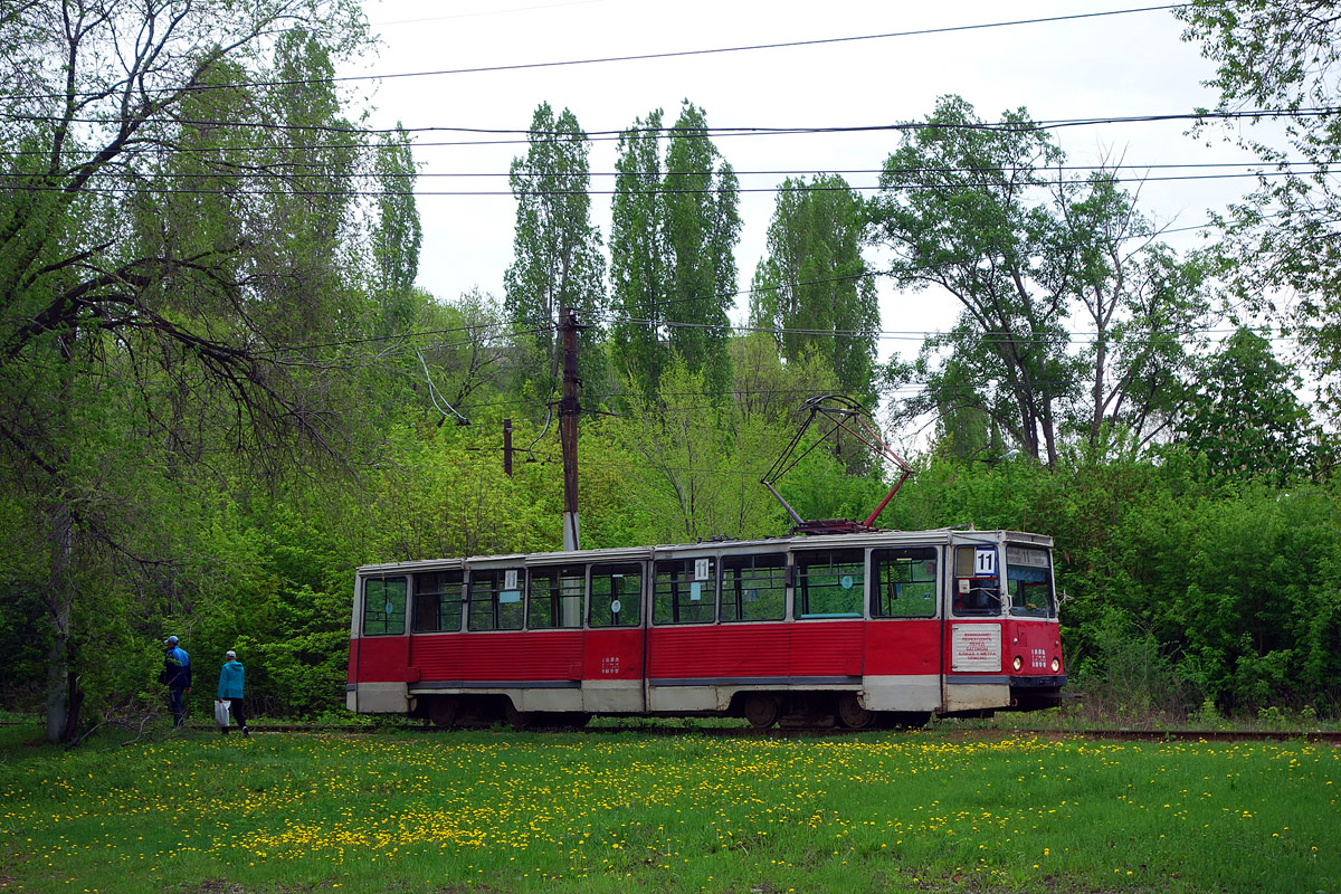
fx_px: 2272
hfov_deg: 32.9
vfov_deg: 22.3
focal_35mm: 61
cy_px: 447
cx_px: 670
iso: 125
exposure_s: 1/500
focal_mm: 22.49
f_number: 4.5
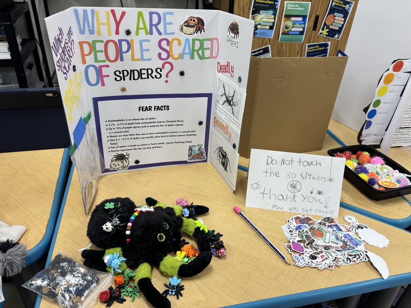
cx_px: 206
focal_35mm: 26
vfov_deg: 53.1
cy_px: 154
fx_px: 309
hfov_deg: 67.3
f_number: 1.6
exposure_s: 1/100
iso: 80
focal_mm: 5.96
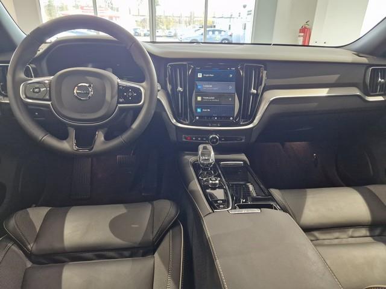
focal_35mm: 23
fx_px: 256
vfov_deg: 58.9
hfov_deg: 73.9
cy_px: 144
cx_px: 193
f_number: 1.8
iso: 500
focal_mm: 5.4
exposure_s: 1/100
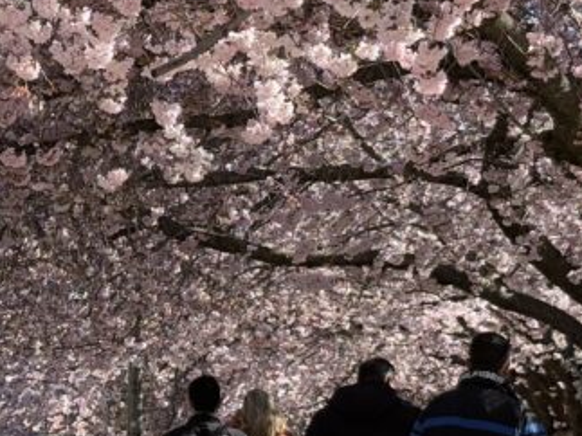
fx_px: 2773
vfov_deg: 9.0
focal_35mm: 165
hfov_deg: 11.9
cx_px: 114
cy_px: 202
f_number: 1.6
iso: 32
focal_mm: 5.96
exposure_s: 1/1218
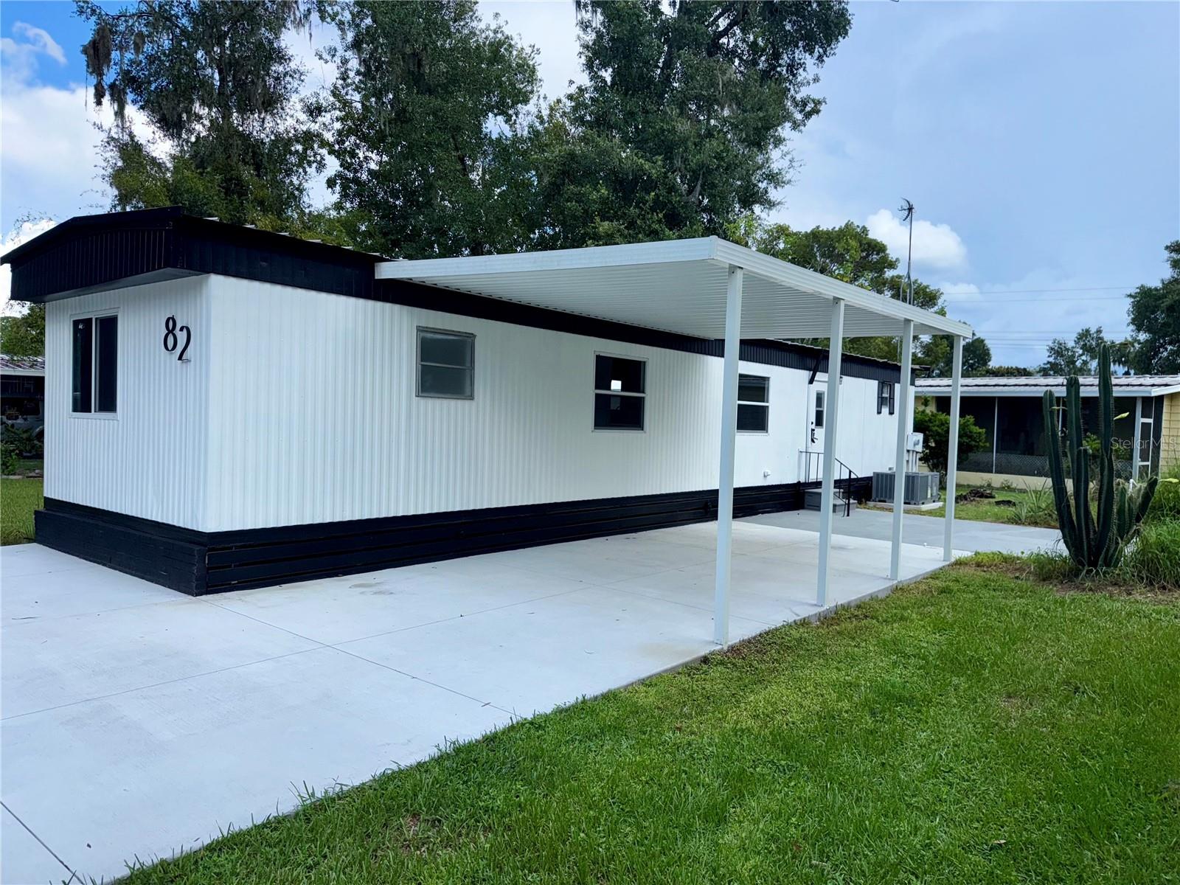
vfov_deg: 56.8
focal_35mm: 24
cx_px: 590
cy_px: 442
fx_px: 818
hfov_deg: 71.6
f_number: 1.78
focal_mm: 6.76
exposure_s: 1/2959
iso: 50
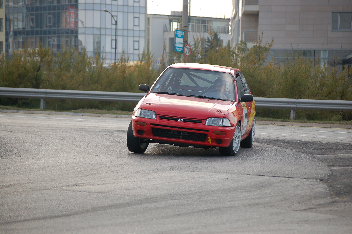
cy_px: 117
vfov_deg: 9.0
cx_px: 176
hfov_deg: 13.4
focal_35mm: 153
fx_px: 1495
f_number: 4.8
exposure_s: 1/800
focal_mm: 102
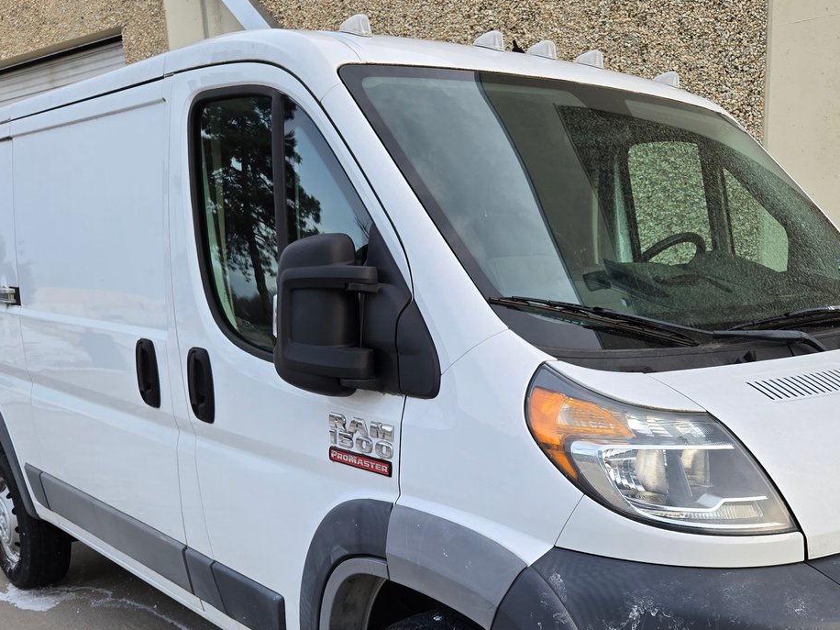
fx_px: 922
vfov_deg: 36.7
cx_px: 483
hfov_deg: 48.8
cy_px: 486
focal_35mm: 38
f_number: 1.8
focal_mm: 5.4
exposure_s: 1/180
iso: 40
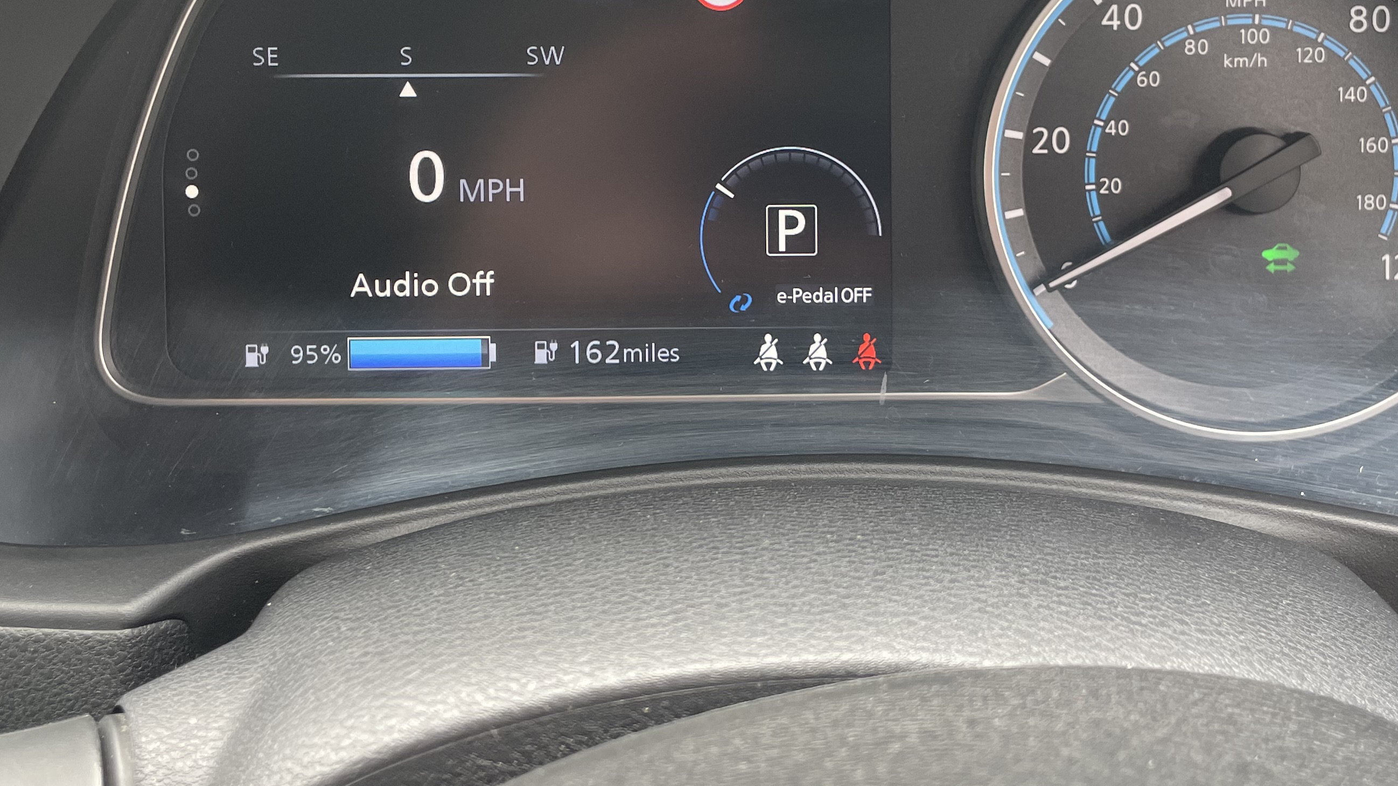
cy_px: 194
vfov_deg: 26.7
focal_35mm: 44
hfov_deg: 46.3
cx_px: 763
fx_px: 1631
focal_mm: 4.2
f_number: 1.6
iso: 80
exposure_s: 1/121
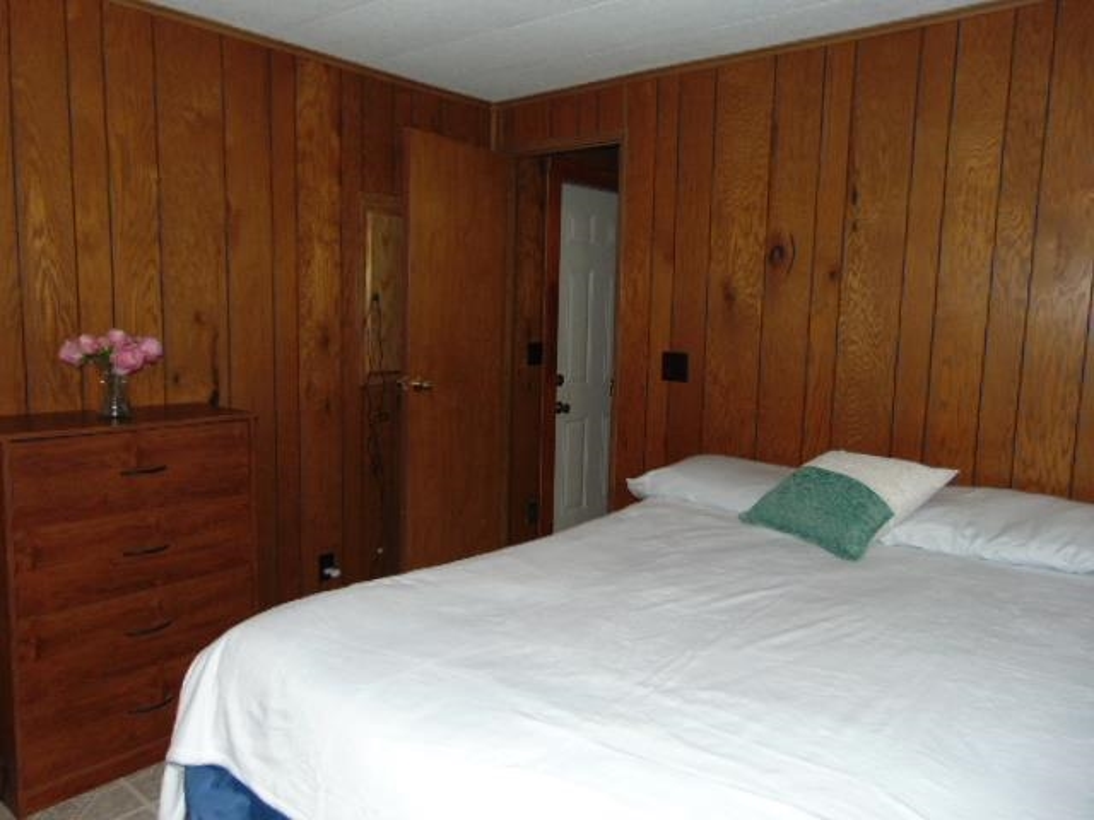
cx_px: 547
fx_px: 790
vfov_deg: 54.9
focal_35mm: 25
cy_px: 410
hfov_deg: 69.4
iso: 200
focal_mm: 4.5
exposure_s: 1/30
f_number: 3
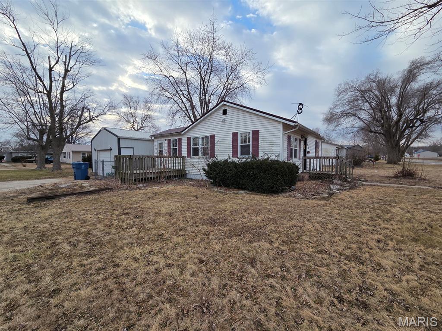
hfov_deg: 106.2
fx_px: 166
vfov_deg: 89.9
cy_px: 166
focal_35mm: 13
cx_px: 221
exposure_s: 1/765
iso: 50
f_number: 2.2
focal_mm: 2.2
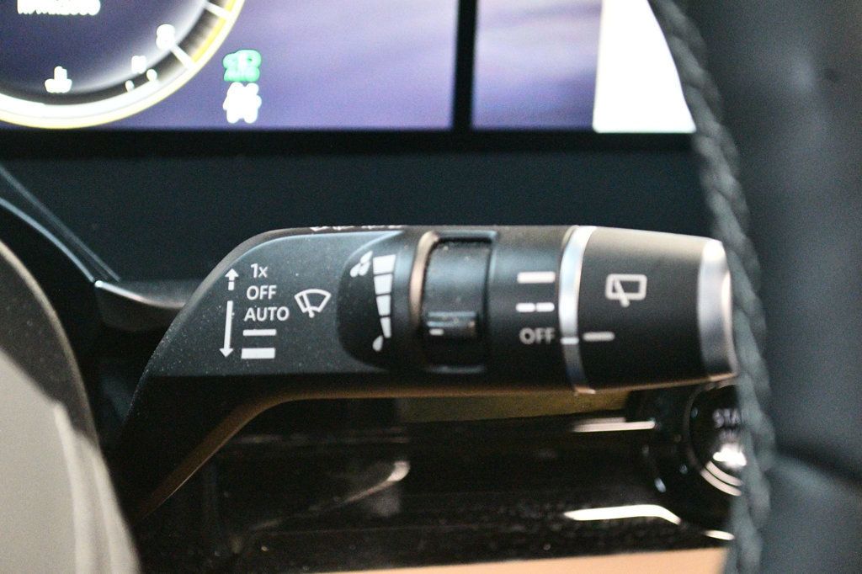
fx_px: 1963
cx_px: 431
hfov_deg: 24.8
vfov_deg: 16.6
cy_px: 287
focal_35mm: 82
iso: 12800
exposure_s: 1/60
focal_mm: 55
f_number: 5.6
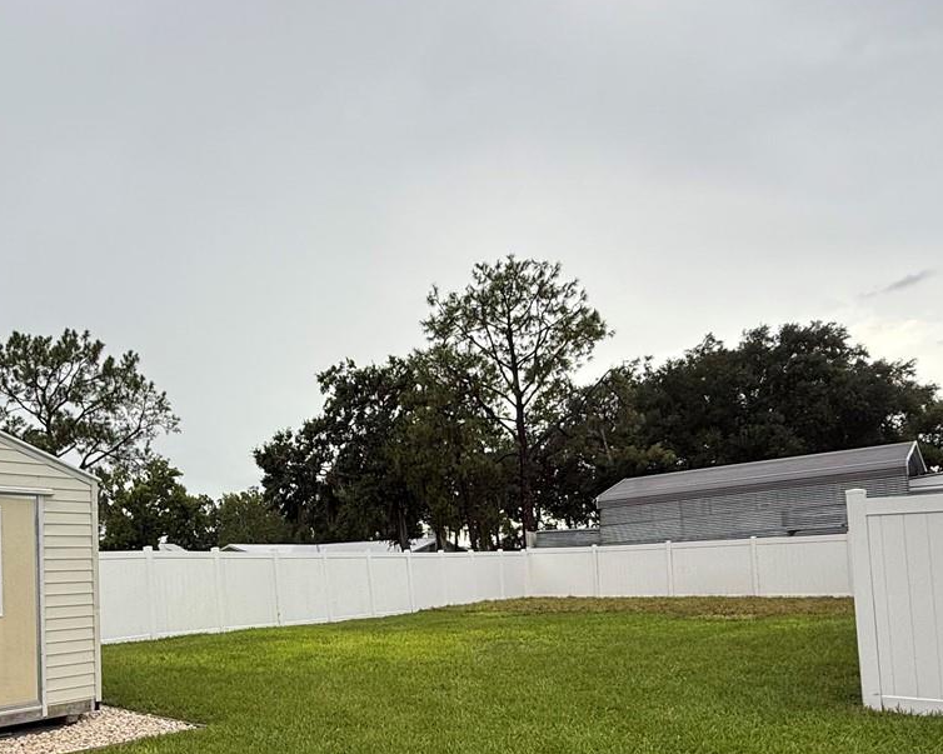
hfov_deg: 59.3
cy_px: 535
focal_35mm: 29
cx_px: 326
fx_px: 809
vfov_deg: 48.6
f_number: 2.2
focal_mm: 2.22
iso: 50
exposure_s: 1/293
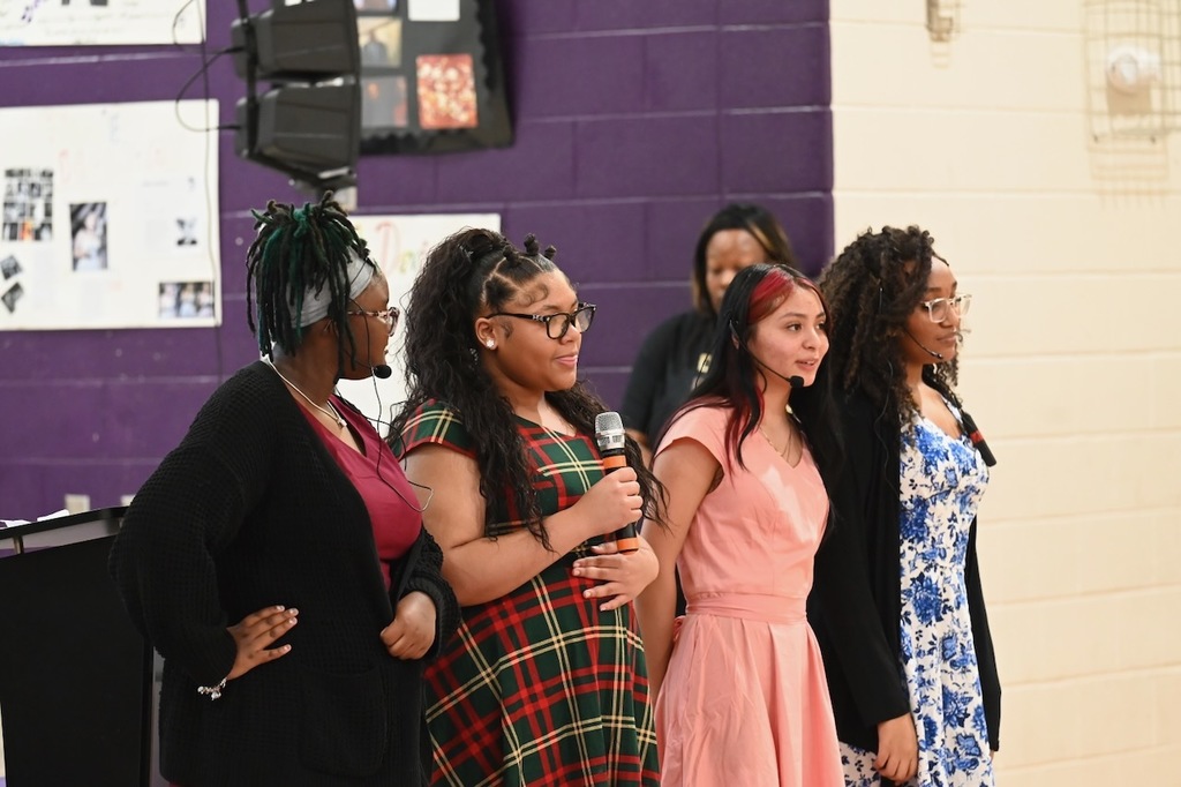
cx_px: 590
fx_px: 6559
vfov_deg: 6.9
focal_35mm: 200
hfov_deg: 10.3
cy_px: 394
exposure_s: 1/200
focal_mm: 200
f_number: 5
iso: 5000
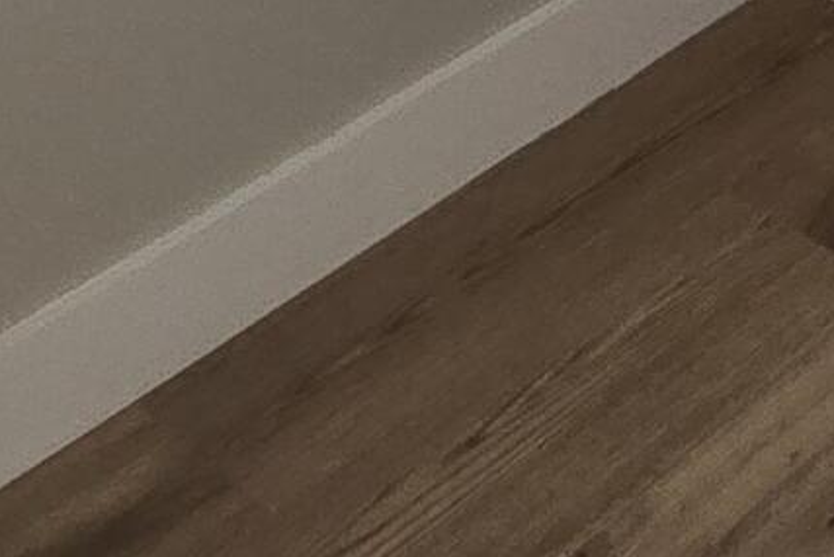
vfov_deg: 10.5
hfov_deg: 16.0
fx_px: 2201
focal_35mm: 95
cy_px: -1087
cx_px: 1740
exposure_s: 1/60
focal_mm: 2.2
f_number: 2.2
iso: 125
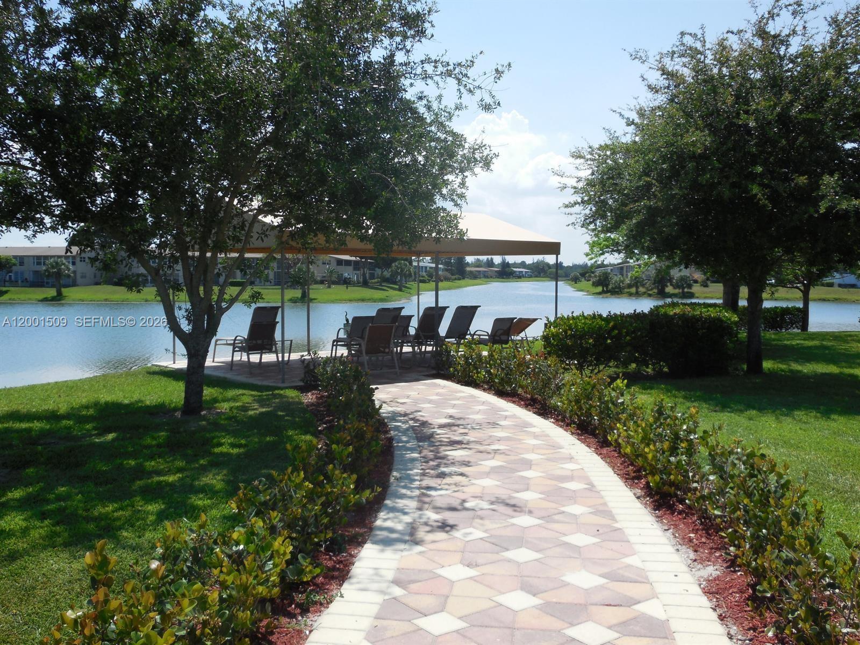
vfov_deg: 41.8
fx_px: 845
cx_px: 430
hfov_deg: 54.0
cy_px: 322
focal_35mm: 34
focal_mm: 6.1
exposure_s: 1/1600
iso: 125
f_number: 3.4
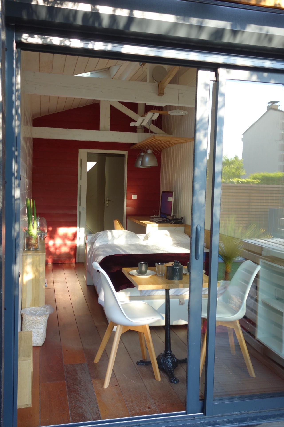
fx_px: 402
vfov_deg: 55.8
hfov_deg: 38.9
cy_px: 214
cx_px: 142
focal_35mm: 34
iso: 125
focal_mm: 12.48
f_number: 3.2
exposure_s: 1/100
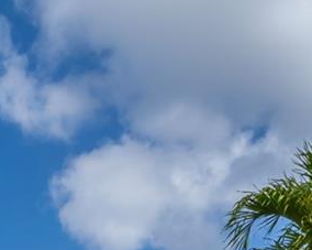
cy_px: 512
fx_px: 877
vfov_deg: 13.6
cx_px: -74
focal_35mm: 95
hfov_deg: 18.9
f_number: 8
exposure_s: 1/250
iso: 100
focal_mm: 12
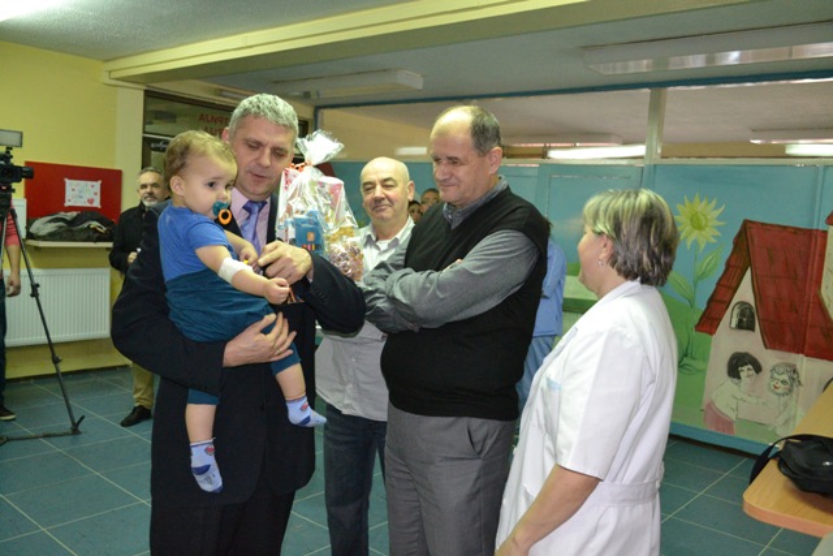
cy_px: 278
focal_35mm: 30
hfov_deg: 61.9
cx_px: 416
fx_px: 694
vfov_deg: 43.6
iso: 3200
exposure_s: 1/60
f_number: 3.8
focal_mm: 20
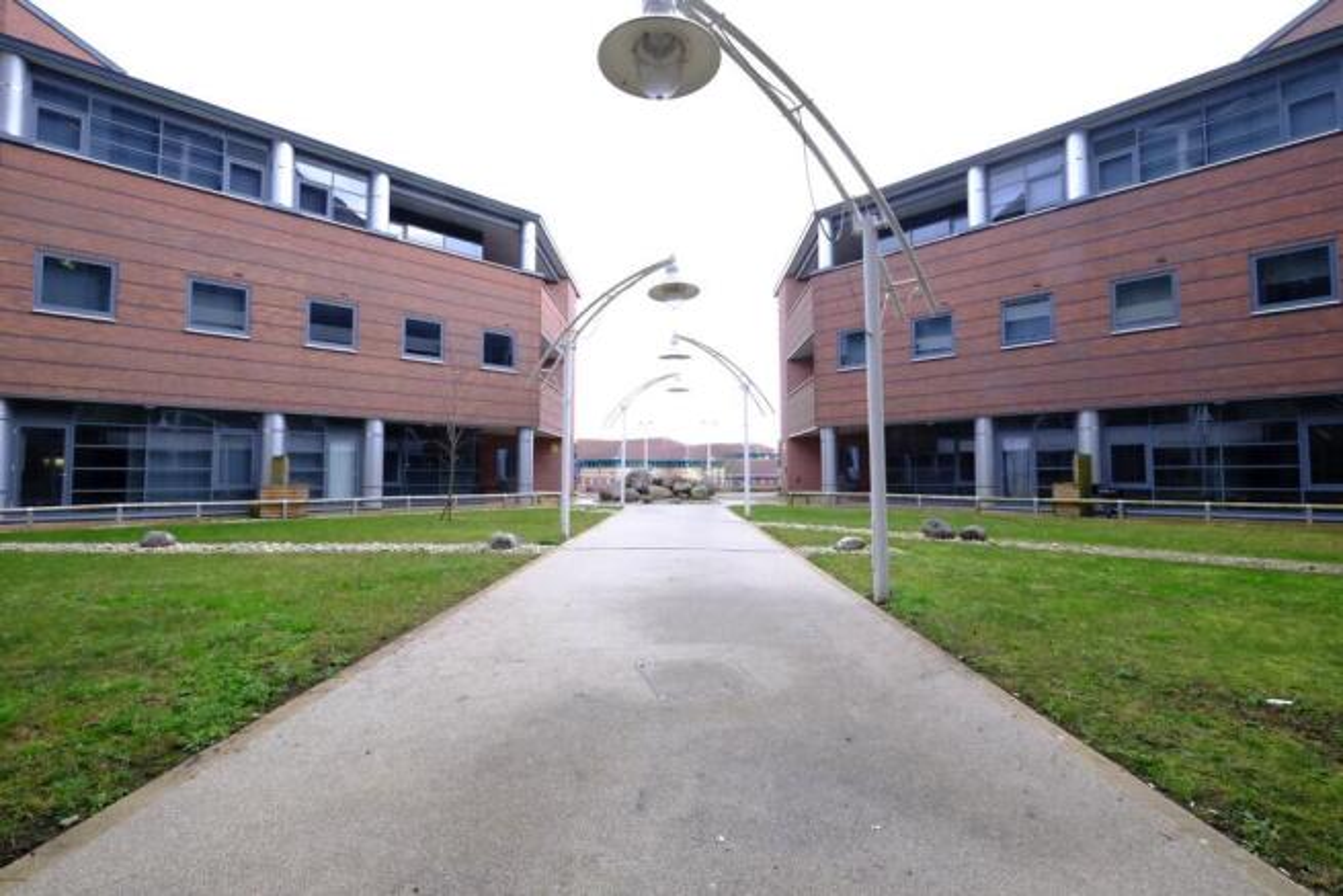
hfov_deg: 96.7
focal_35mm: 16
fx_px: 597
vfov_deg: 73.8
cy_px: 448
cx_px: 672
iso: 3200
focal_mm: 10.5
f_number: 10
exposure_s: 1/60
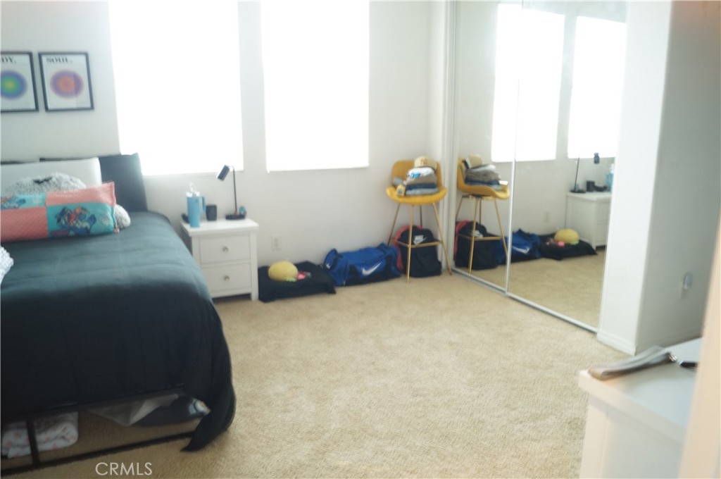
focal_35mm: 27
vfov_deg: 47.8
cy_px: 240
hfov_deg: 67.4
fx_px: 540
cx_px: 360
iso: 800
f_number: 14
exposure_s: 1/1.25
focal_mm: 18
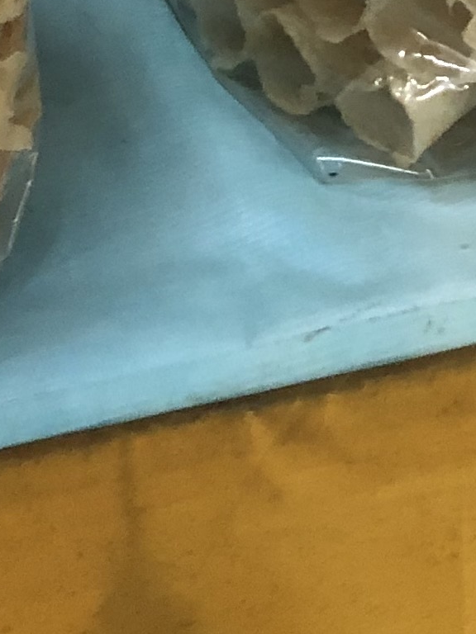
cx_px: 483
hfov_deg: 10.0
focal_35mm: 147
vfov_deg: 12.1
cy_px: -567
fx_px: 2695
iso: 64
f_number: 1.8
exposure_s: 1/15
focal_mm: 3.99
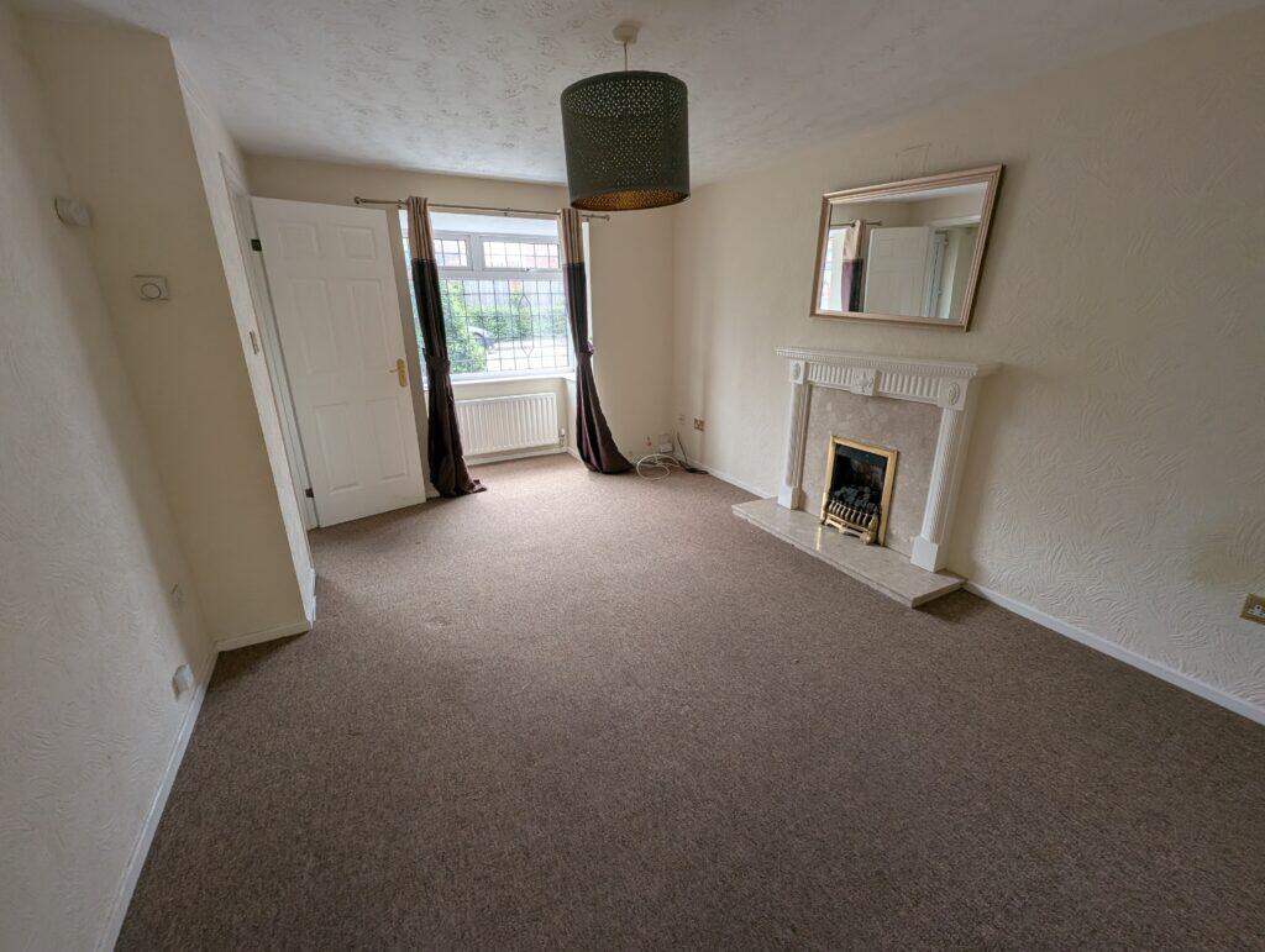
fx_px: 476
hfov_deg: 106.1
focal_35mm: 13
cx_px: 632
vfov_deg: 90.1
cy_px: 476
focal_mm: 1.95
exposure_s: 1/73.1
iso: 49
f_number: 2.2
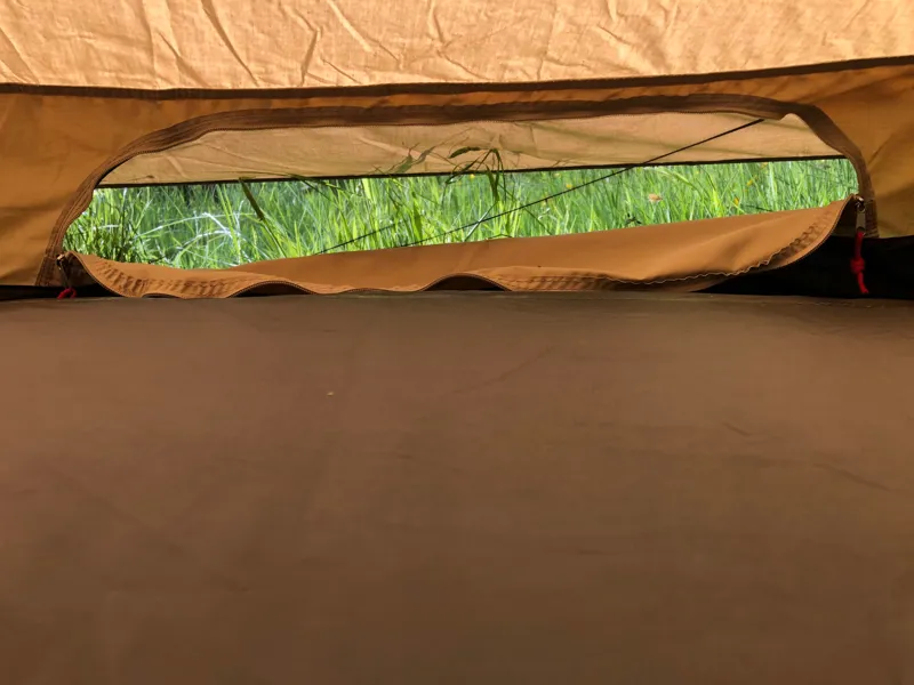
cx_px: 457
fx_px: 739
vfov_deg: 49.7
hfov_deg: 63.4
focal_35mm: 28
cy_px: 342
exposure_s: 1/120
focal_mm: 3.99
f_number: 1.8
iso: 25
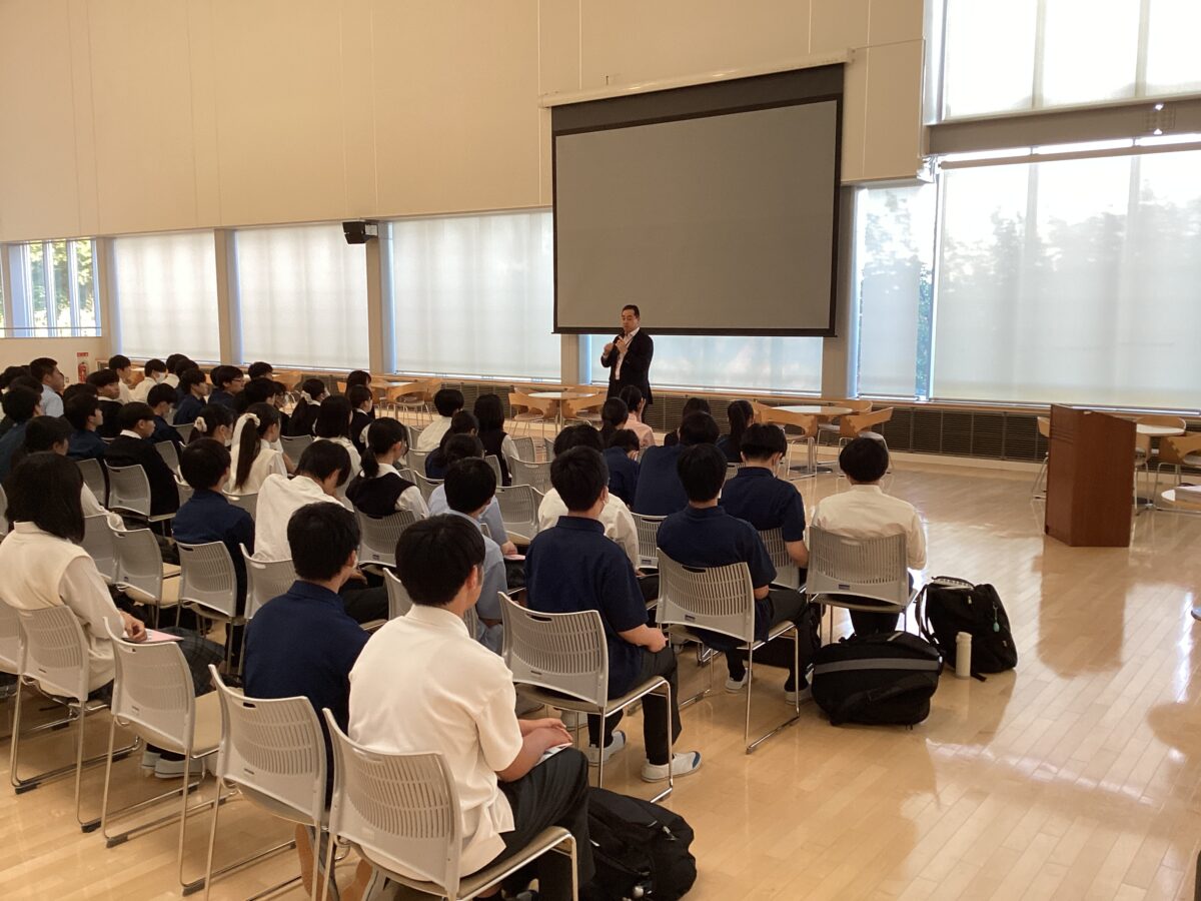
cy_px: 450
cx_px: 600
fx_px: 1076
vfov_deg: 45.4
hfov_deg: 58.4
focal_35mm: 31
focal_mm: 3.3
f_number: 2.4
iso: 64
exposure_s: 1/50
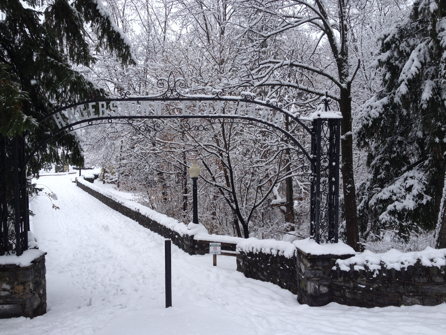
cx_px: 223
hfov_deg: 52.6
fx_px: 451
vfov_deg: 40.7
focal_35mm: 35
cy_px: 168
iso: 50
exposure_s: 1/502
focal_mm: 4.28
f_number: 2.4
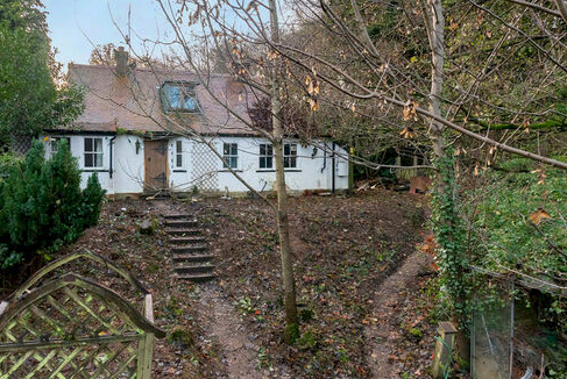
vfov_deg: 53.8
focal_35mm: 24
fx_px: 374
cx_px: 199
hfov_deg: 72.6
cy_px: 180
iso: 1250
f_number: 7.1
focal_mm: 16.5
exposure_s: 1/160
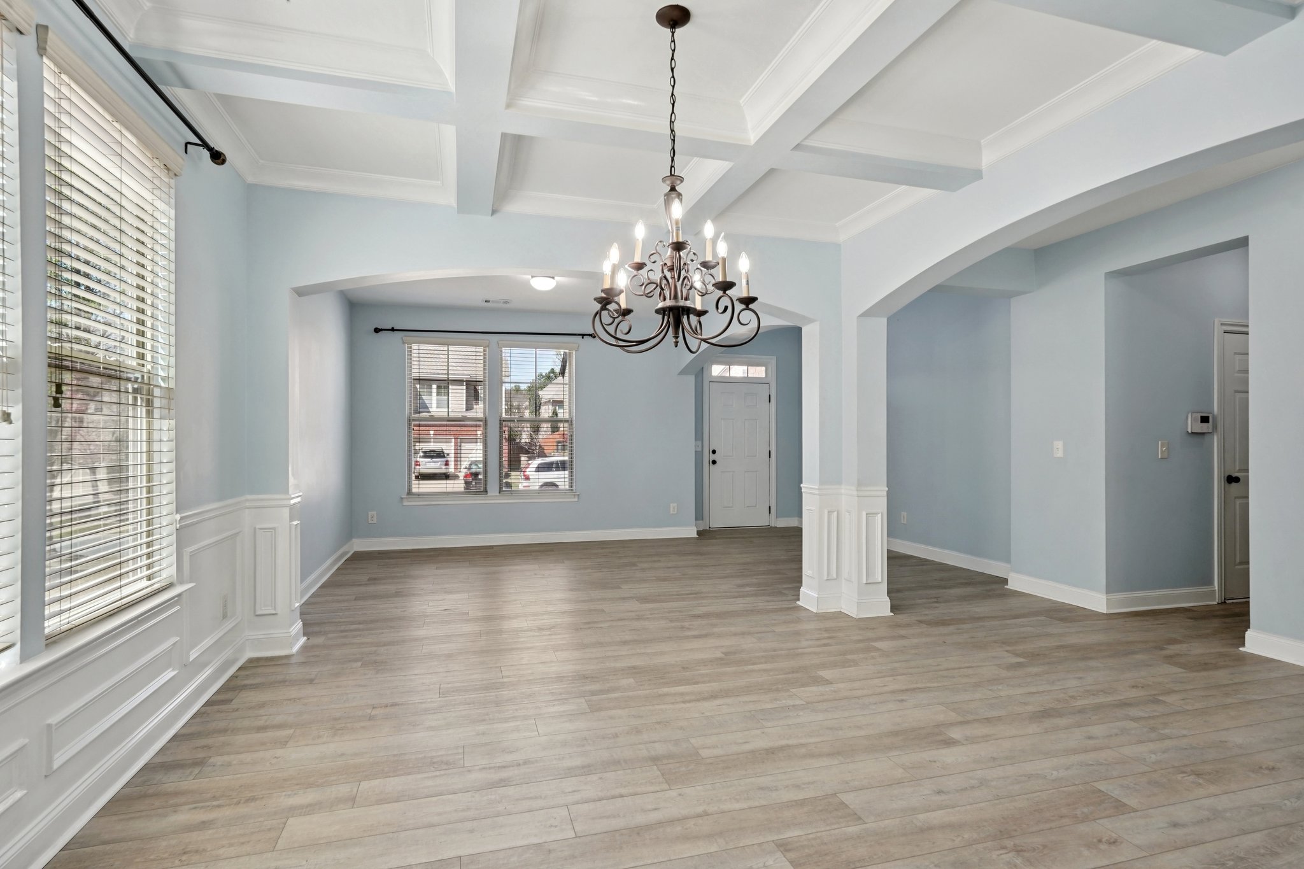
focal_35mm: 18
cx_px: 652
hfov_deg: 88.4
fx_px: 670
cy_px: 434
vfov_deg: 65.9
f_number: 8
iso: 800
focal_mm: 18.5
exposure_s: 1/100
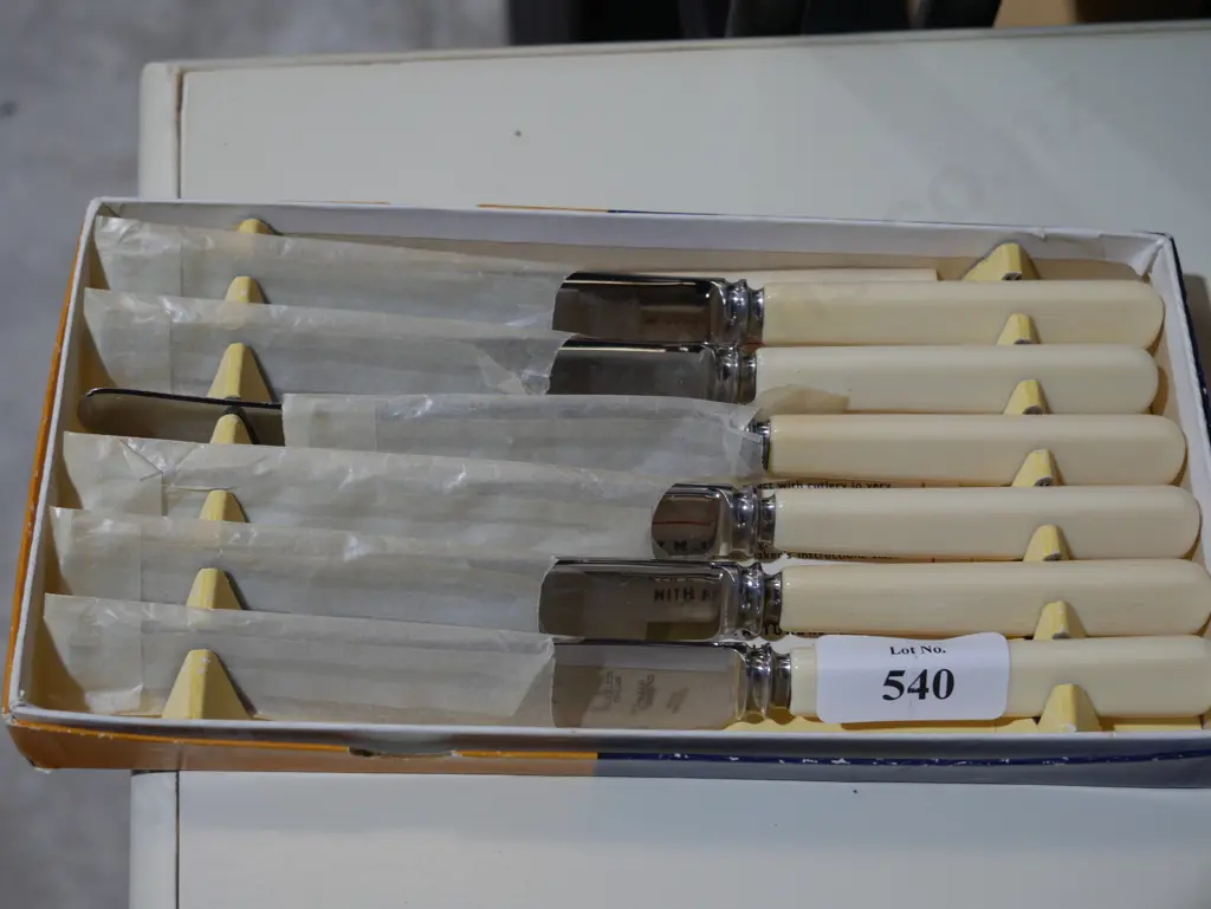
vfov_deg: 27.1
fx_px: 1890
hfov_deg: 35.5
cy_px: 454
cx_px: 606
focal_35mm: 54
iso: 250
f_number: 5.3
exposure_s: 1/60
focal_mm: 27
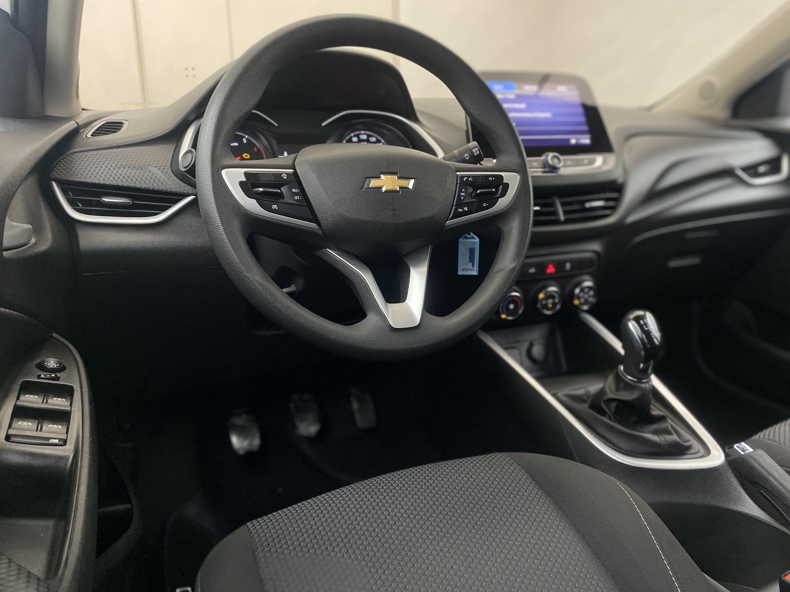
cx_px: 395
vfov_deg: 53.1
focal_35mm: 26
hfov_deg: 67.3
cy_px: 296
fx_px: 593
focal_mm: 4.25
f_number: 1.8
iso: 500
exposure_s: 1/30
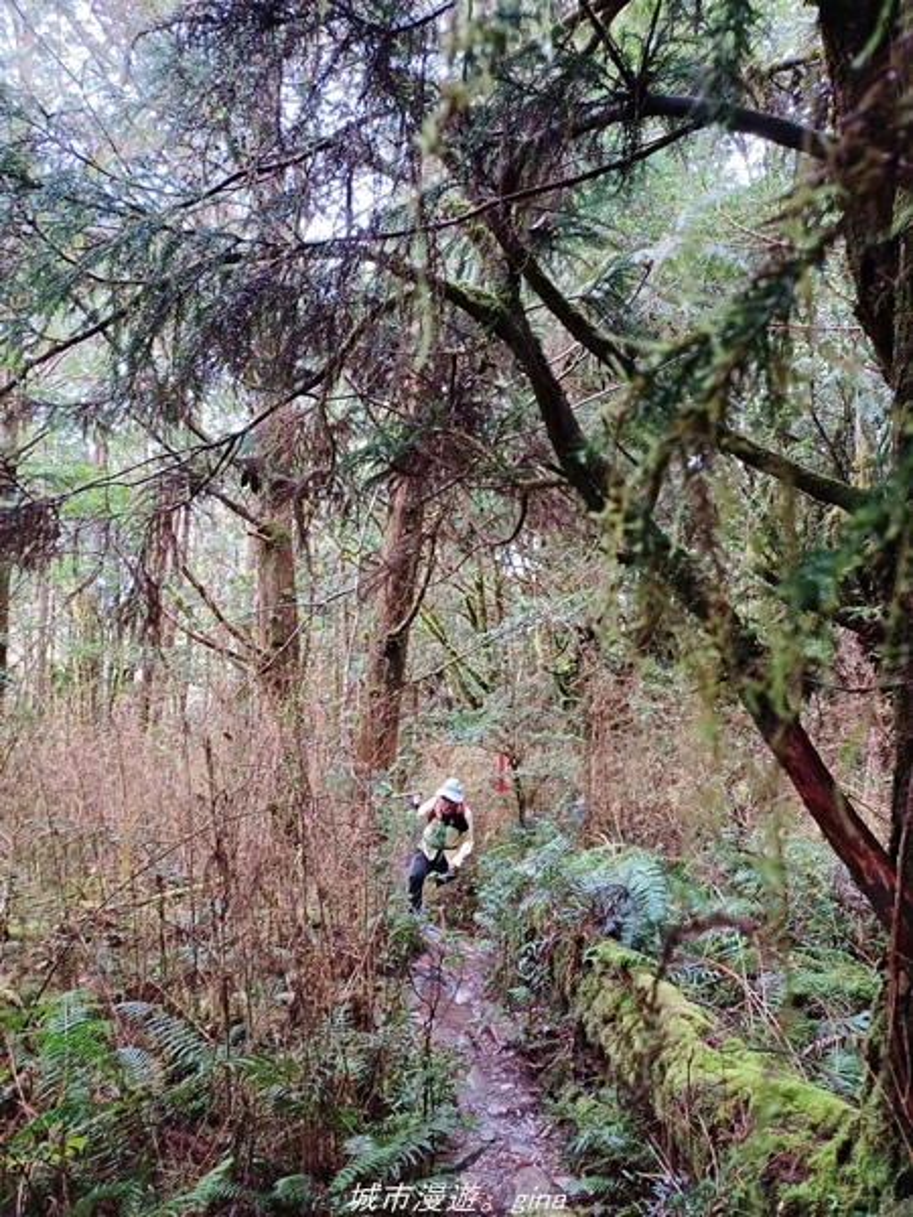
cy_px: 608
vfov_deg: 69.4
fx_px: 879
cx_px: 456
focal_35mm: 25
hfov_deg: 54.9
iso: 320
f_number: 1.8
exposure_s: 1/30
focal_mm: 4.6
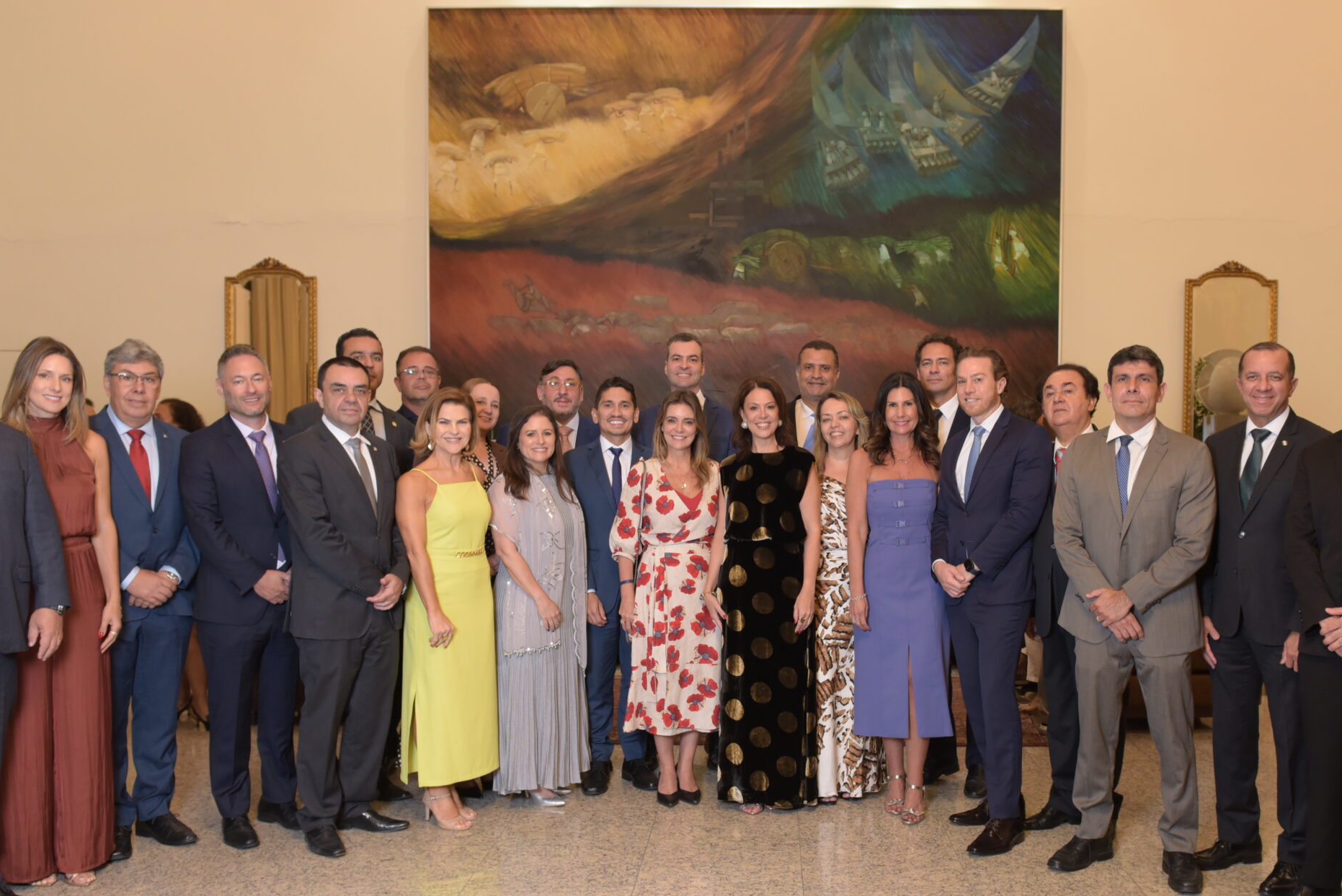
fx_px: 1231
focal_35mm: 33
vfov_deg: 39.9
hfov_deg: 57.0
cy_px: 524
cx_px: 769
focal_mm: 24
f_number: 5
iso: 1250
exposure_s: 1/160
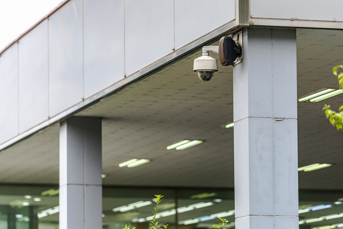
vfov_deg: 6.9
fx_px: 1905
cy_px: 114
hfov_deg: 10.3
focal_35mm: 200
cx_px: 172
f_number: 2.8
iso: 400
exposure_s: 1/1000
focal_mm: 200
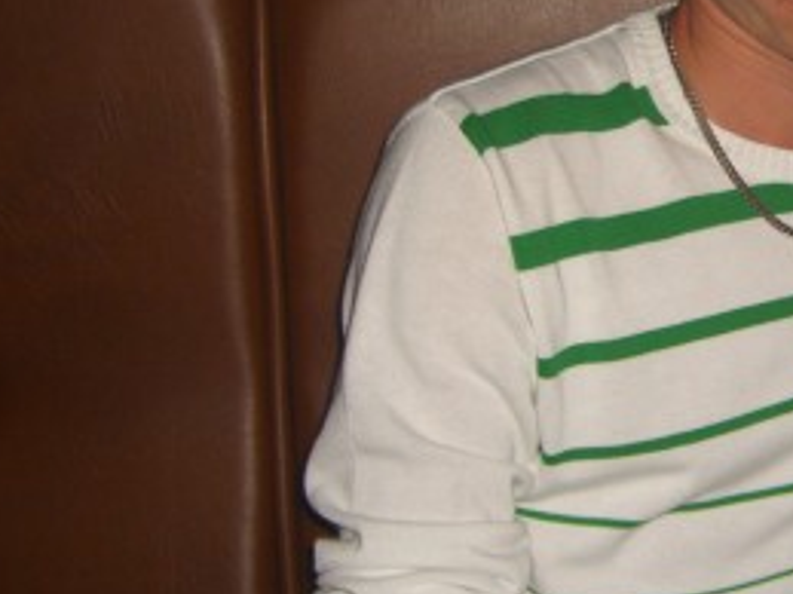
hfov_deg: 21.2
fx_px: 2015
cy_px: 168
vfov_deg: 16.7
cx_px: 870
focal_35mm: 88
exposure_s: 1/60
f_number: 2.8
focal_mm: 7.9
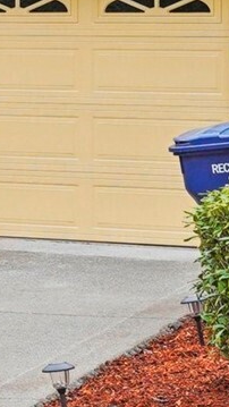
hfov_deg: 5.6
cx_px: -372
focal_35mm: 208
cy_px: -95
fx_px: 2245
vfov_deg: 10.2
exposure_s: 1/125
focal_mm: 28
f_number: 8
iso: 200
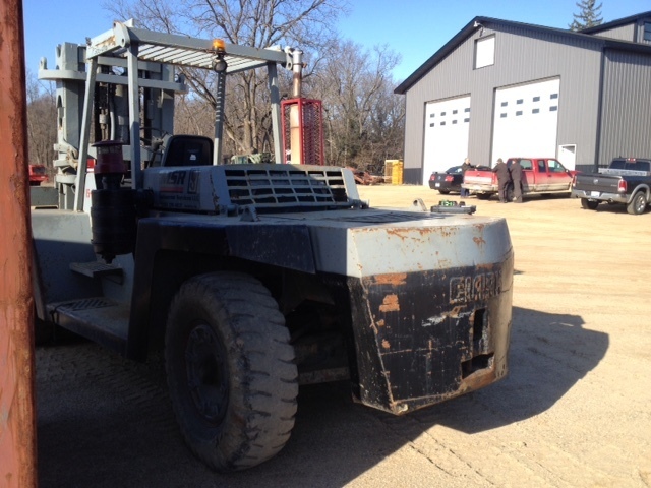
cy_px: 244
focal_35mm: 35
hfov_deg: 52.6
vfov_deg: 40.7
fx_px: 658
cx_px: 326
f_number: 2.4
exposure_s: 1/778
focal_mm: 4.28
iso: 50
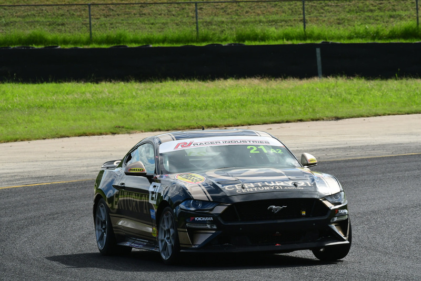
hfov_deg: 5.1
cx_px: 210
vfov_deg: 3.4
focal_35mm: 405
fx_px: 4738
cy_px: 140
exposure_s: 1/640
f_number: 13
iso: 800
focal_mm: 270
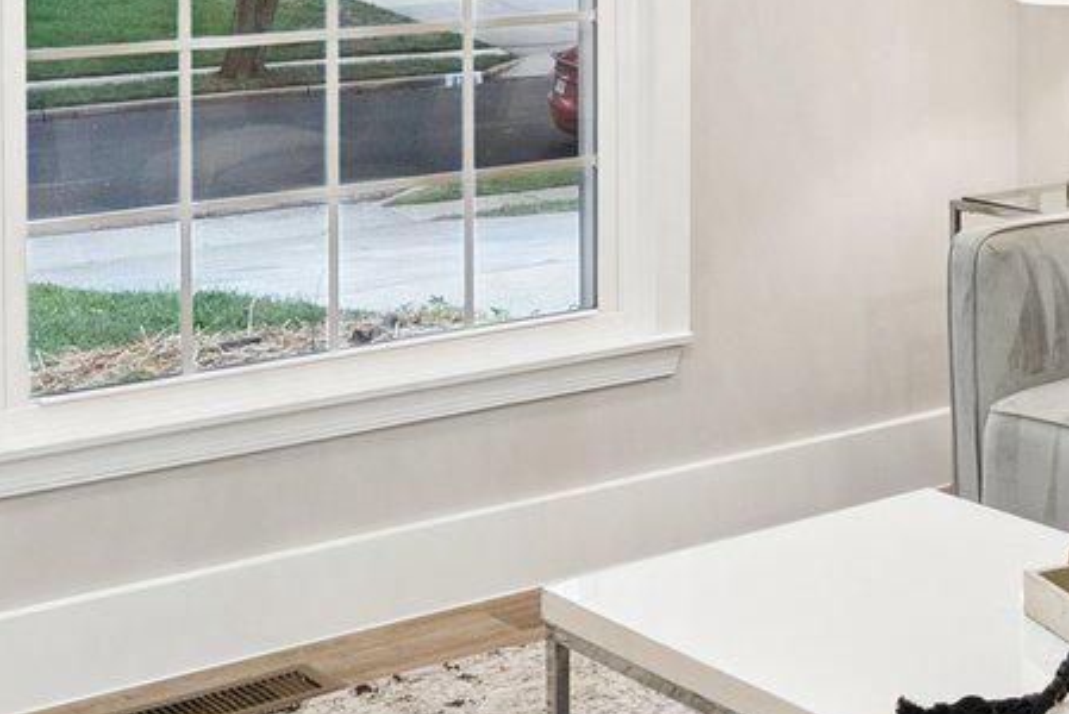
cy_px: -137
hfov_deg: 25.7
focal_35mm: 75
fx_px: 2237
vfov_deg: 17.3
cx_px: 1043
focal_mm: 16.5
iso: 250
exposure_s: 1/6
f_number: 9
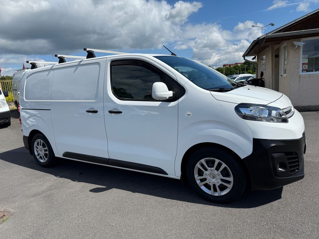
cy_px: 120
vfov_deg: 56.8
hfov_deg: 71.6
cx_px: 160
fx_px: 221
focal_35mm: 24
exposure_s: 1/7353
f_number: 1.78
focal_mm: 6.76
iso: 80
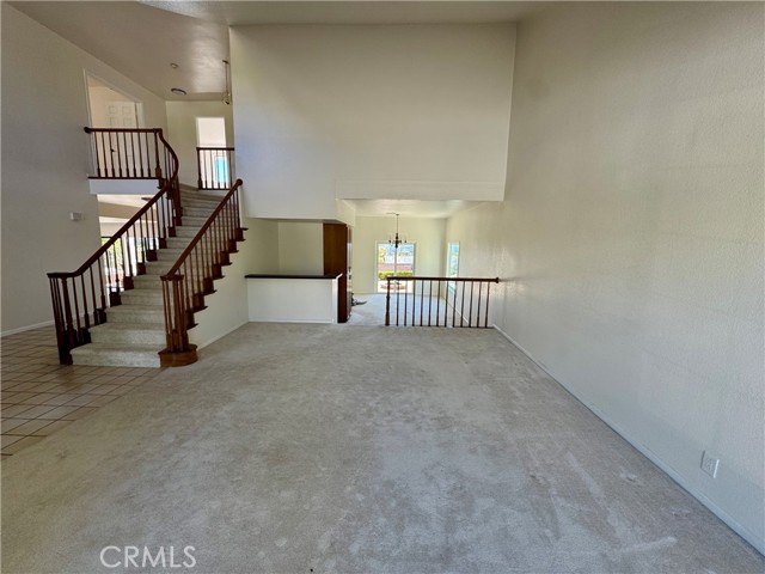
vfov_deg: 85.7
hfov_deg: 102.1
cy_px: 287
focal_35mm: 14
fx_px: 309
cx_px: 382
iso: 50
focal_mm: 2.22
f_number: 2.2
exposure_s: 1/99
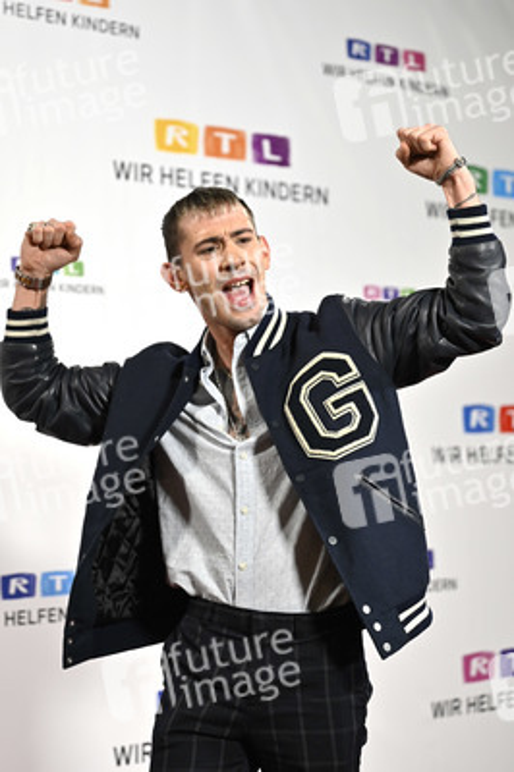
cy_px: 386
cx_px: 257
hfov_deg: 19.4
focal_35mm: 70
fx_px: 1502
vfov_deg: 28.9
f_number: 2.8
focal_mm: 70
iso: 800
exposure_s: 1/250
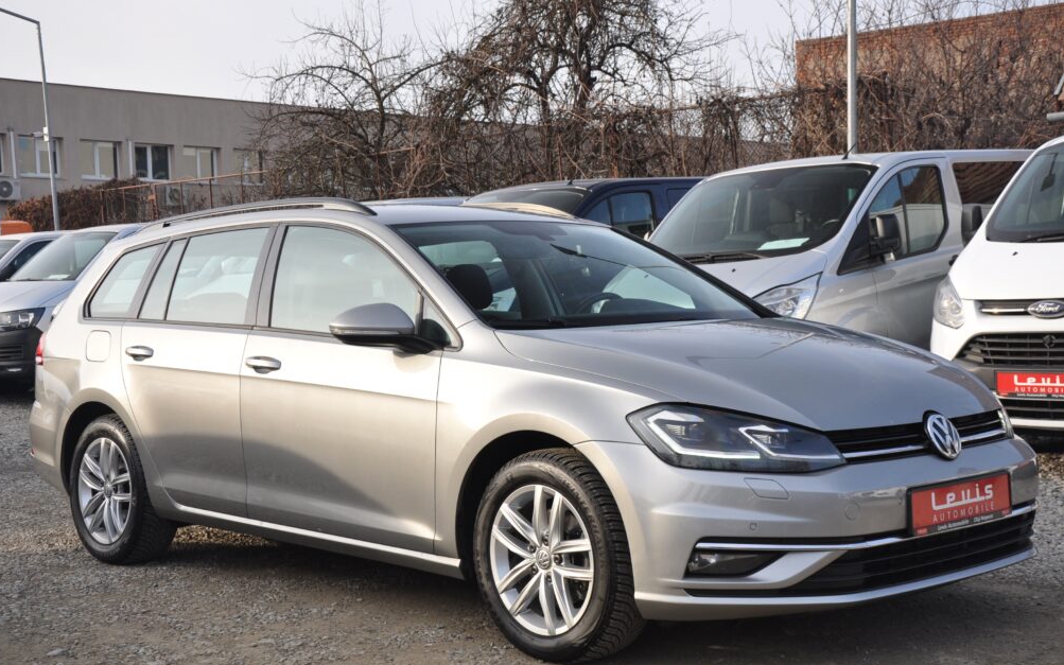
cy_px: 326
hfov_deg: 38.2
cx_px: 533
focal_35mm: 53
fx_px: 1537
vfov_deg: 24.4
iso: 400
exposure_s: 1/200
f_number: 8
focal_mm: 34
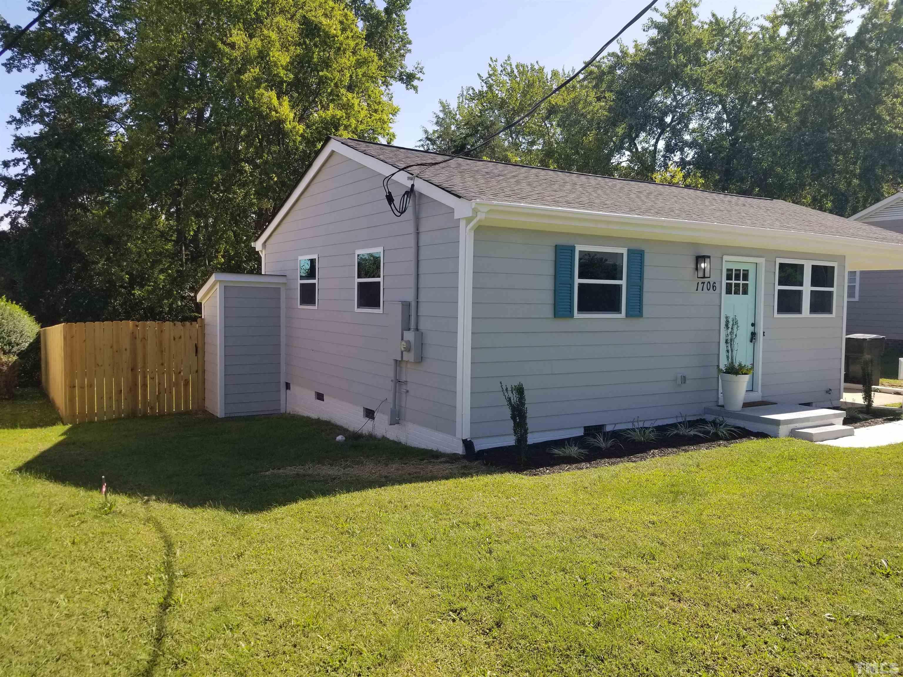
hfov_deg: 67.3
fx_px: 678
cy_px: 338
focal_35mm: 26
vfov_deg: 53.1
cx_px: 452
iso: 50
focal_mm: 4.3
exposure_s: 1/1500
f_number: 1.7
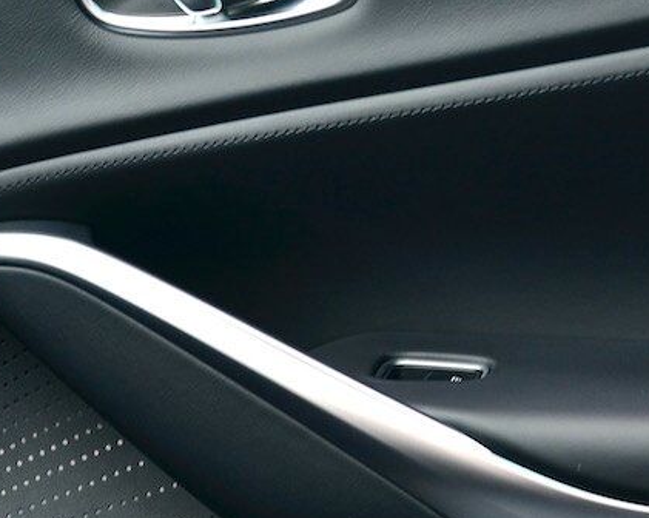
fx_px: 3838
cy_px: 308
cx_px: 396
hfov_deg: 9.7
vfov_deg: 7.7
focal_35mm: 200
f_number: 5
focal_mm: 70
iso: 320
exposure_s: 1/60
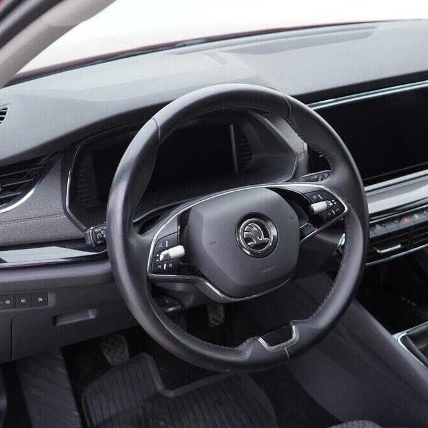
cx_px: 244
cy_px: 218
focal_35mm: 47
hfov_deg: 36.0
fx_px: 657
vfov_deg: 36.1
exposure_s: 1/40
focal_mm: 24
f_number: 2.8
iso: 200
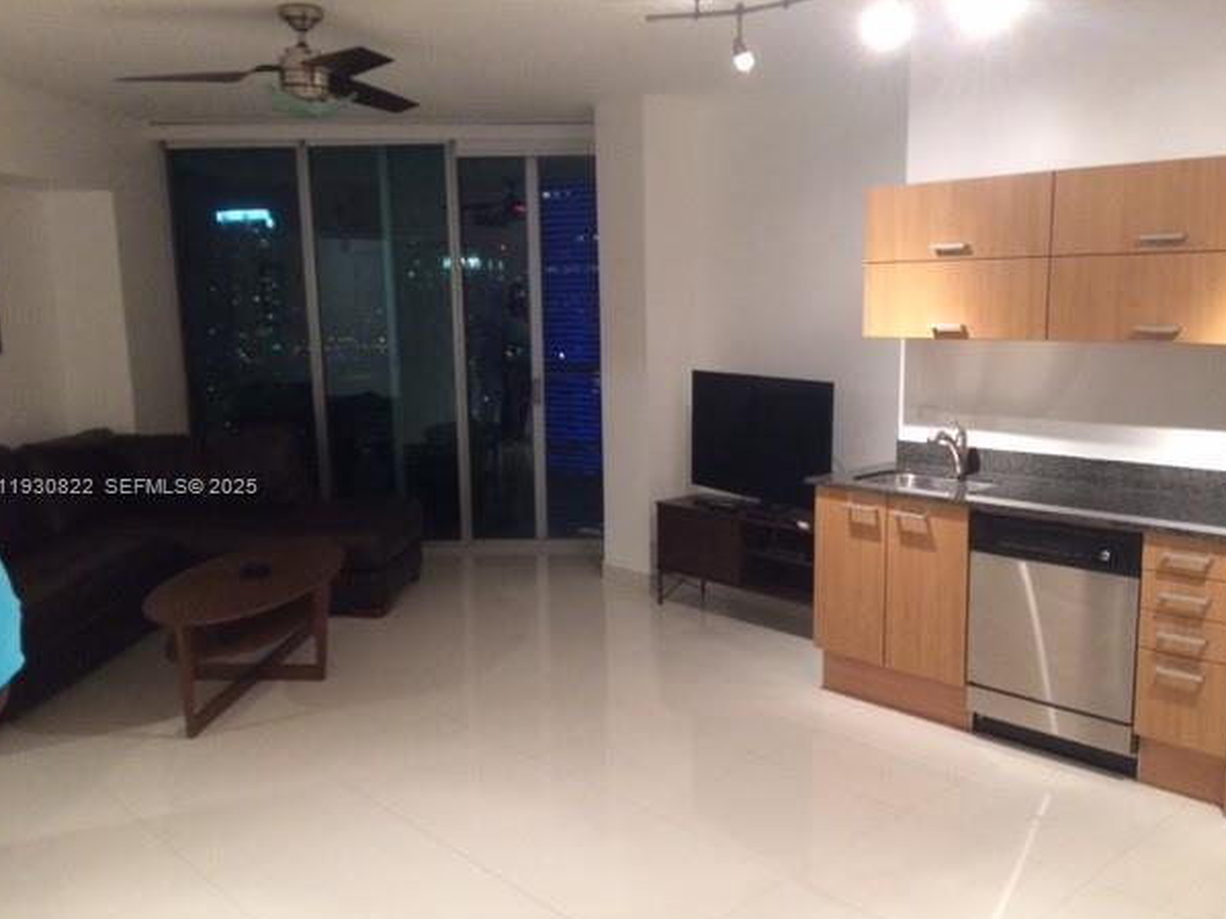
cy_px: 487
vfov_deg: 45.4
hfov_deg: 58.3
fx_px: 1098
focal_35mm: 31
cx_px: 632
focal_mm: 4.15
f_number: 2.2
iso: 250
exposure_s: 1/30
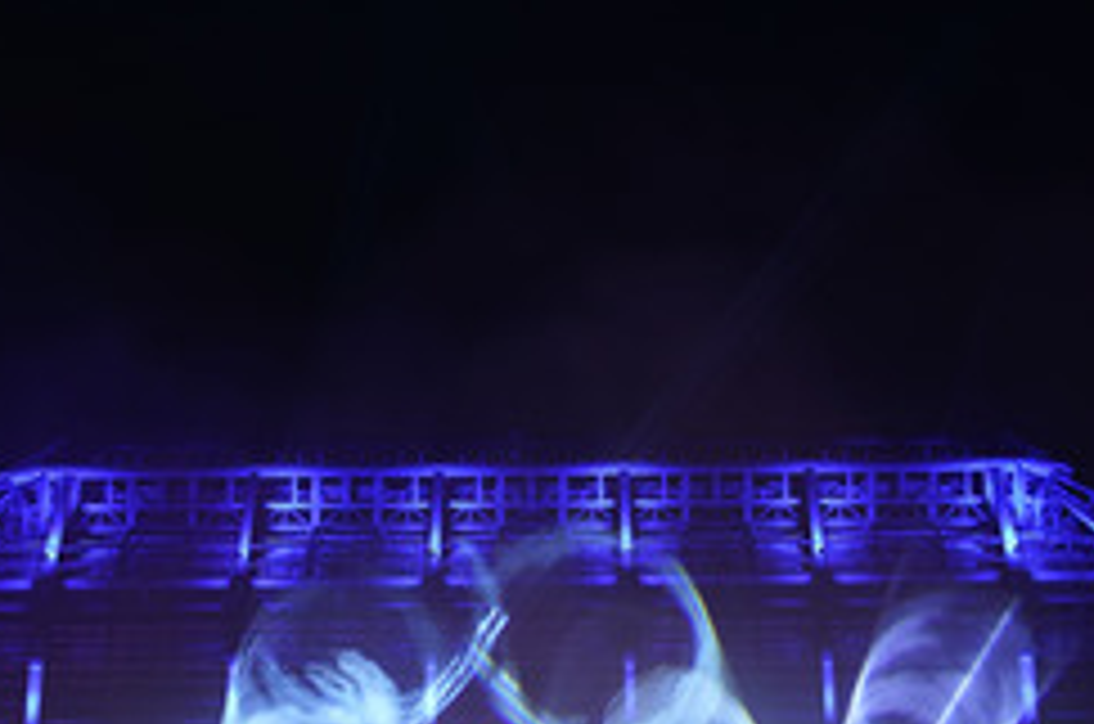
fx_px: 4792
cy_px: 652
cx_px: 515
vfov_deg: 8.6
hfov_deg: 13.0
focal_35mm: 158
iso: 800
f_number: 2.8
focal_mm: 85
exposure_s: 1/30
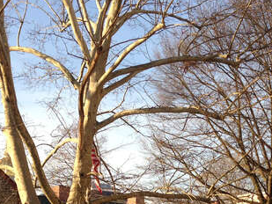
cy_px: 221
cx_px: 180
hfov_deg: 23.7
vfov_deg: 17.4
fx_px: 645
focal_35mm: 82
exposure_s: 1/507
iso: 50
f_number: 2.4
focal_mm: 4.13
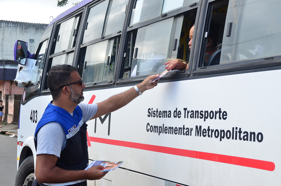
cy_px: 93
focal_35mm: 60
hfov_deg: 33.5
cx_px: 140
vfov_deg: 22.5
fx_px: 467
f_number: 10
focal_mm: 40
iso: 320
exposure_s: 1/160
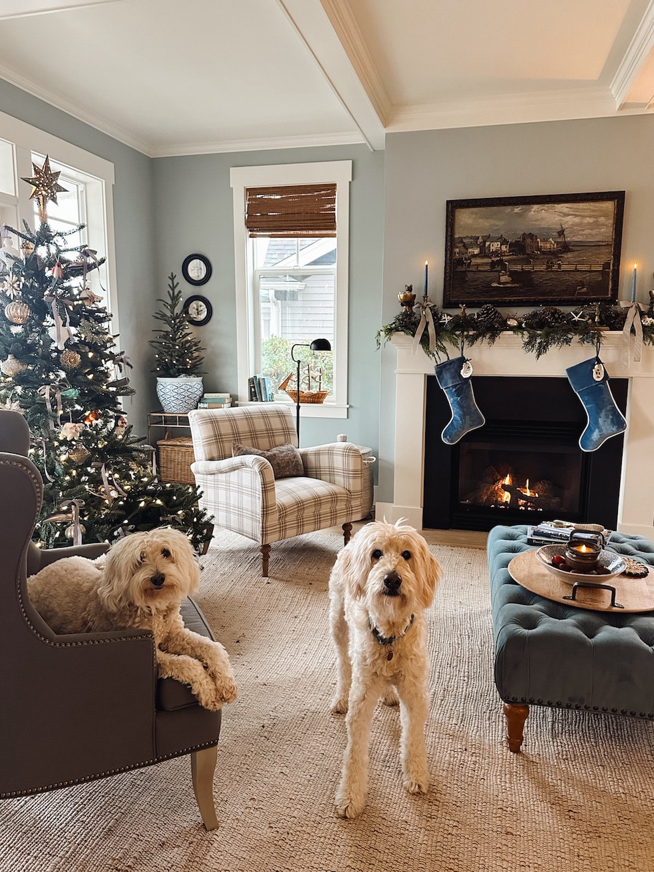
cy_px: 436
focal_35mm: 24
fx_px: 605
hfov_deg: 56.8
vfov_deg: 71.6
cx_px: 327
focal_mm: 6.86
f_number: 1.8
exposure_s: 1/60
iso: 500
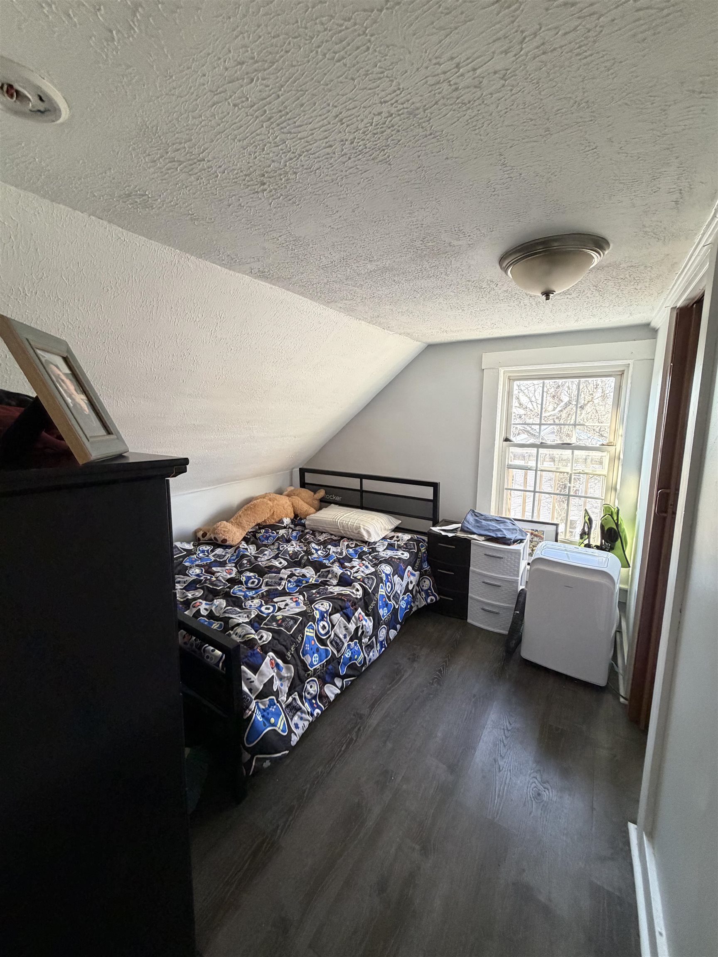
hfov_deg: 85.7
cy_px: 478
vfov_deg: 102.1
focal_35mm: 14
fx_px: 387
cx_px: 359
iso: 320
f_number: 2.2
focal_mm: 2.22
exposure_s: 1/60
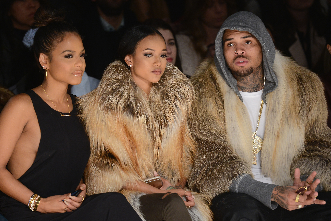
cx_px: 166
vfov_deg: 6.9
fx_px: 1839
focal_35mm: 200
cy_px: 110
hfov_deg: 10.3
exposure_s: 1/250
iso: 1000
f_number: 2.8
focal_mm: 200
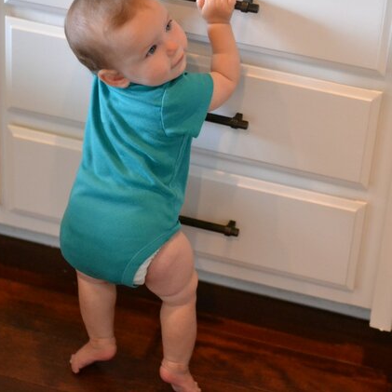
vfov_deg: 17.9
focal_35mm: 97
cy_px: 194
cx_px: 243
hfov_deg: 17.9
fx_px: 1243
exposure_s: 1/200
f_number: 2
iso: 3200
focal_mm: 50
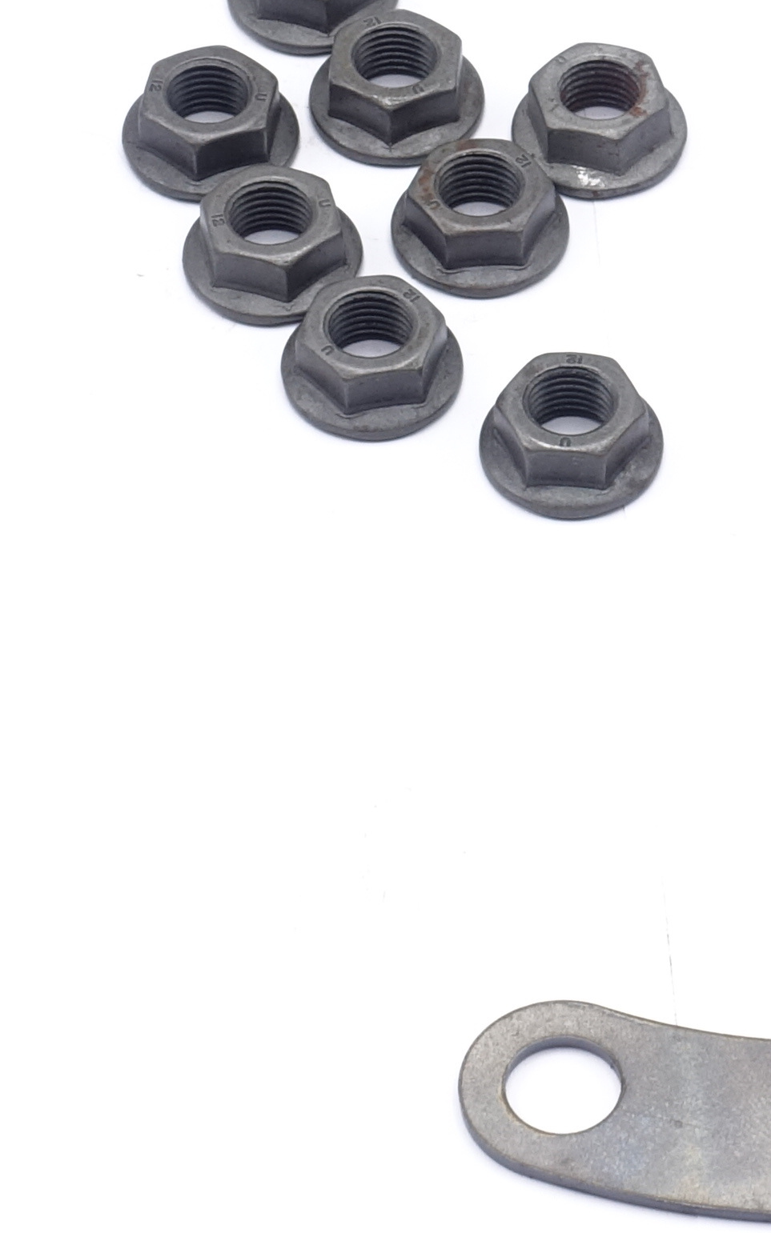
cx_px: 769
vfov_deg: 11.5
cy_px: 274
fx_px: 6086
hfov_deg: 7.2
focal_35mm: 181
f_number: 10
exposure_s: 1/13
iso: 200
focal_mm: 18.3
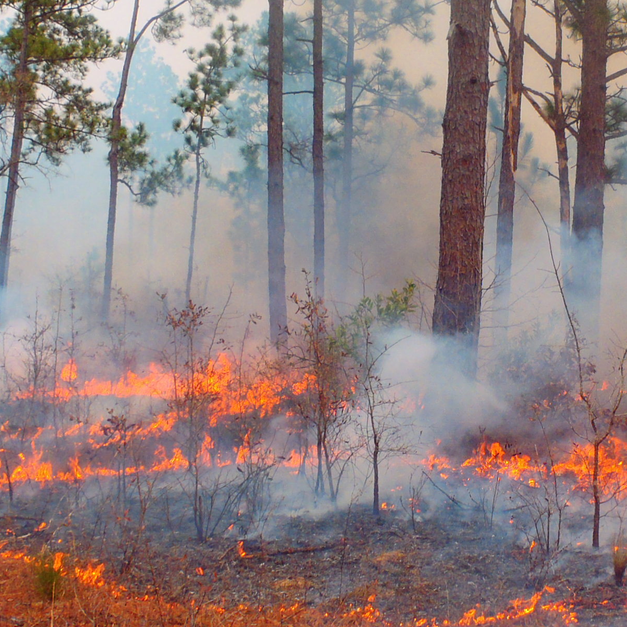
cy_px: 366
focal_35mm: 67
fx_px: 1373
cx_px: 517
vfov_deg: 25.7
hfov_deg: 25.2
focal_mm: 5
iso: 80
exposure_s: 1/160
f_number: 3.9
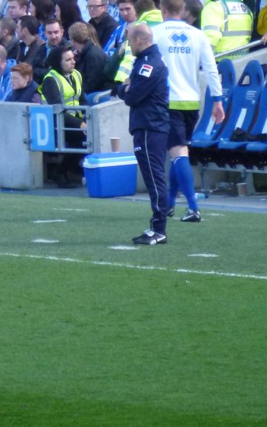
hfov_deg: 1.5
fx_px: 10406
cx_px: -137
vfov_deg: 2.4
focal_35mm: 894
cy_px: 86
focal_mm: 68.8
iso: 320
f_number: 5.9
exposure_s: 1/125
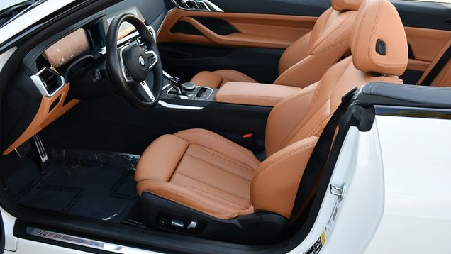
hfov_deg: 52.8
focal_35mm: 38
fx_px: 455
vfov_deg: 31.1
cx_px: 225
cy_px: 106
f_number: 4.5
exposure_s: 1/250
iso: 400
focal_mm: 18
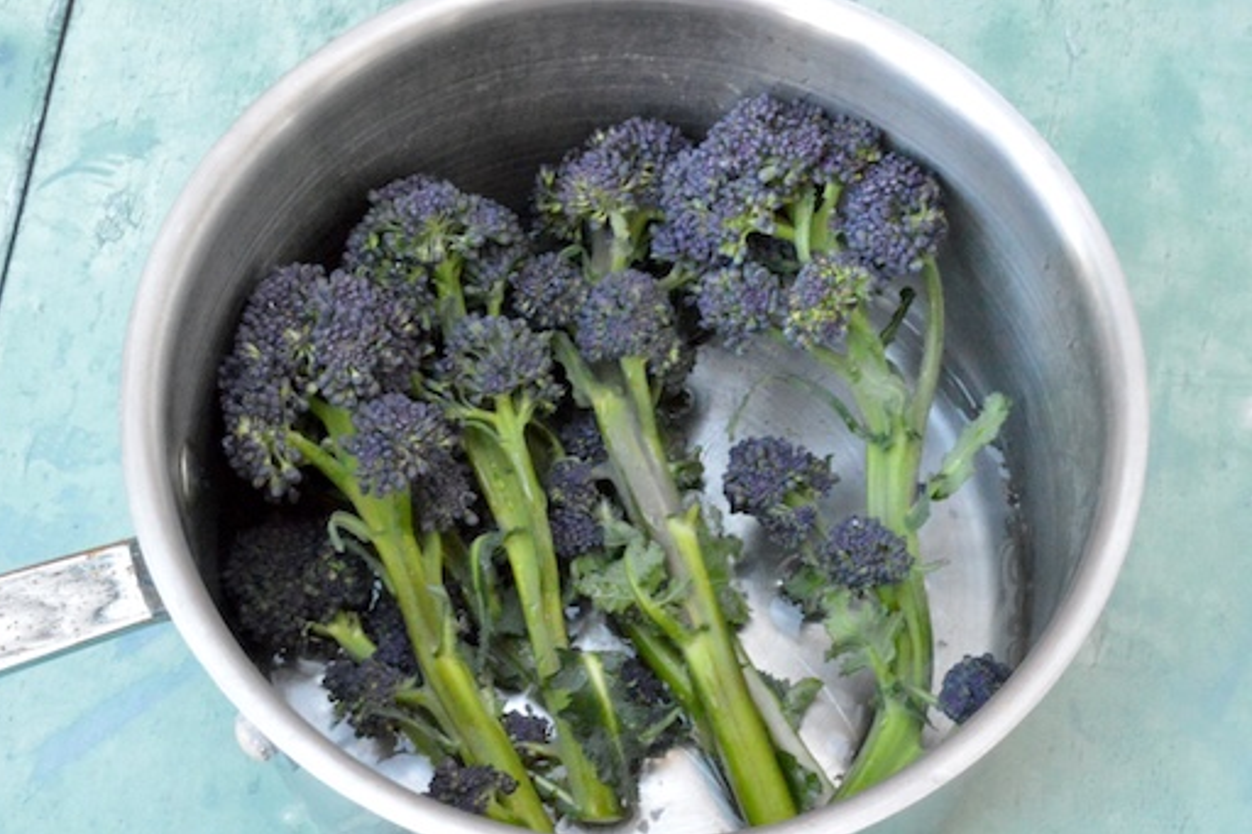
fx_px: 2607
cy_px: 440
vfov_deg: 18.2
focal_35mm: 75
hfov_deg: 27.0
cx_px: 592
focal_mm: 40
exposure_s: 1/15
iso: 6400
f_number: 32
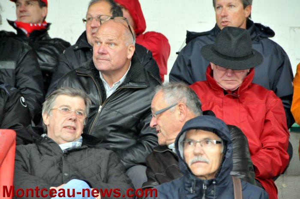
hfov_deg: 8.1
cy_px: 100
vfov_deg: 5.4
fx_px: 2123
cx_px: 150
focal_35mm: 255
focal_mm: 170
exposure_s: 1/100
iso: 3200
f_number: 7.1
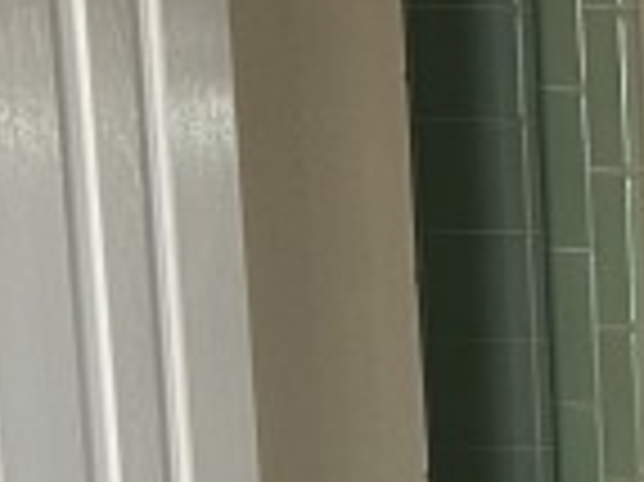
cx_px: 1405
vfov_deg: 8.4
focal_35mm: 175
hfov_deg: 10.2
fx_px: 3253
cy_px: 572
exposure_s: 1/65
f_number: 1.5
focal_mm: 5.7
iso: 125
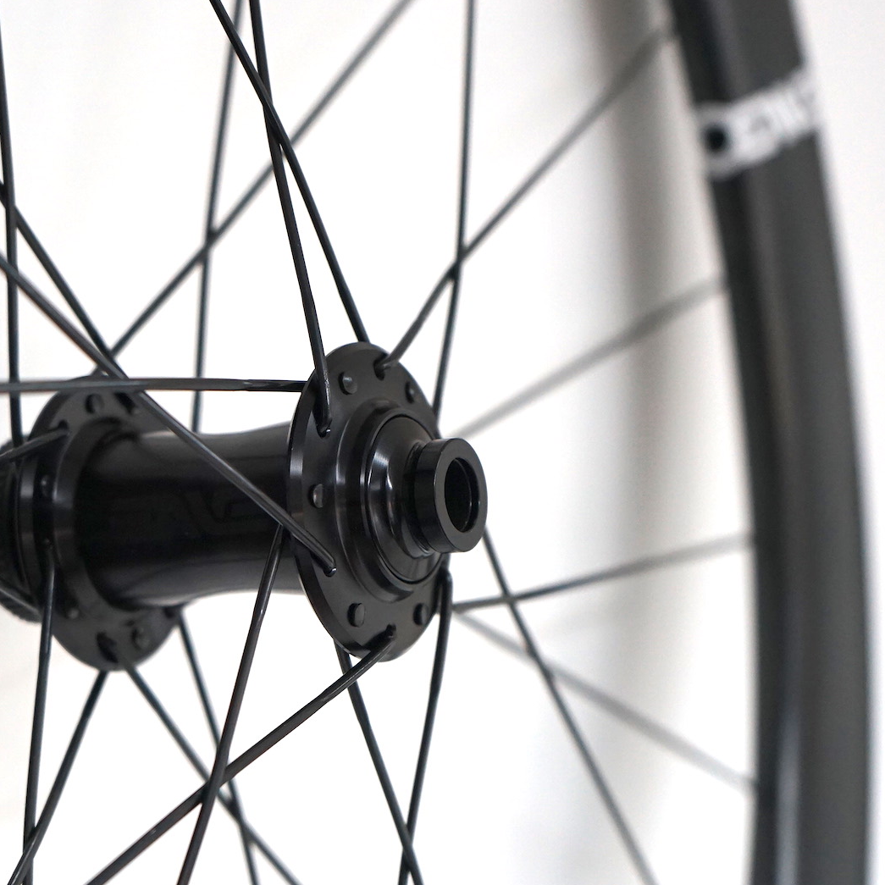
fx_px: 2256
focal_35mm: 78
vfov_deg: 22.2
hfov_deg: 22.0
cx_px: 208
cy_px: 533
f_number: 4.5
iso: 1250
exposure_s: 1/60
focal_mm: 48
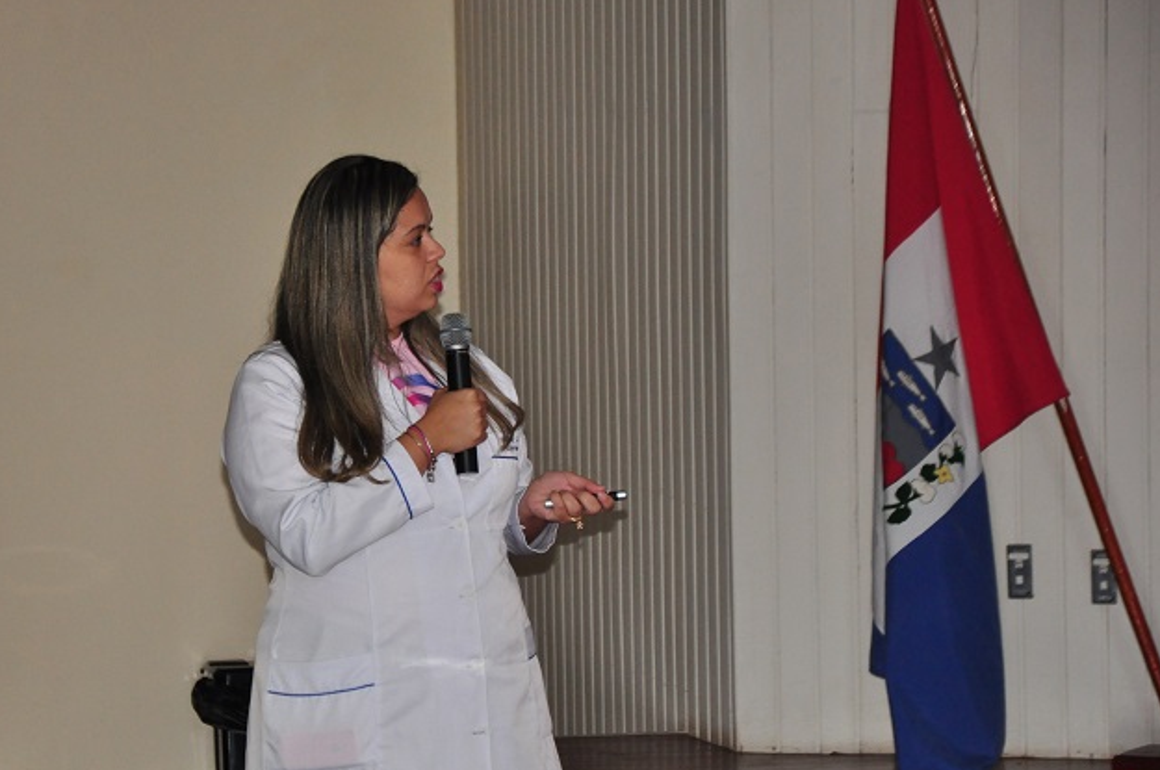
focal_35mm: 202
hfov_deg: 10.2
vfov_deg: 6.8
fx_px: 6489
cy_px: 444
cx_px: 427
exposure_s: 1/80
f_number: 5.6
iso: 1000
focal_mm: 105
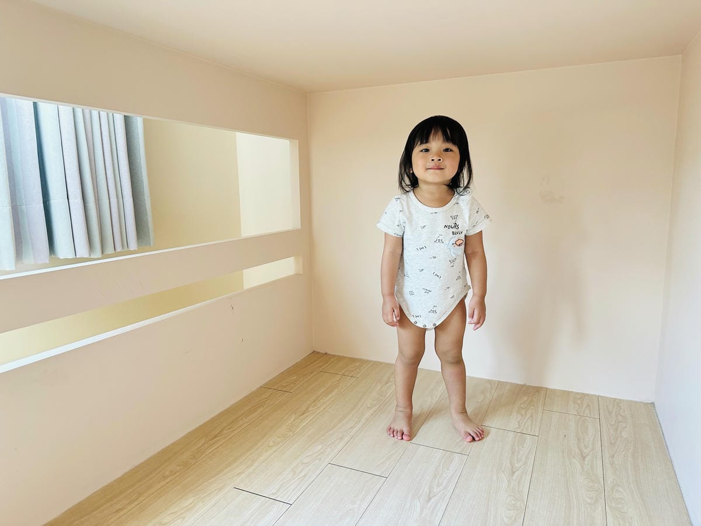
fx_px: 486
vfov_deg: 56.8
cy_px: 263
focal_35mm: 24
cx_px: 350
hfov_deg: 71.6
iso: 250
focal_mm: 6.86
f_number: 1.78
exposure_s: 1/67
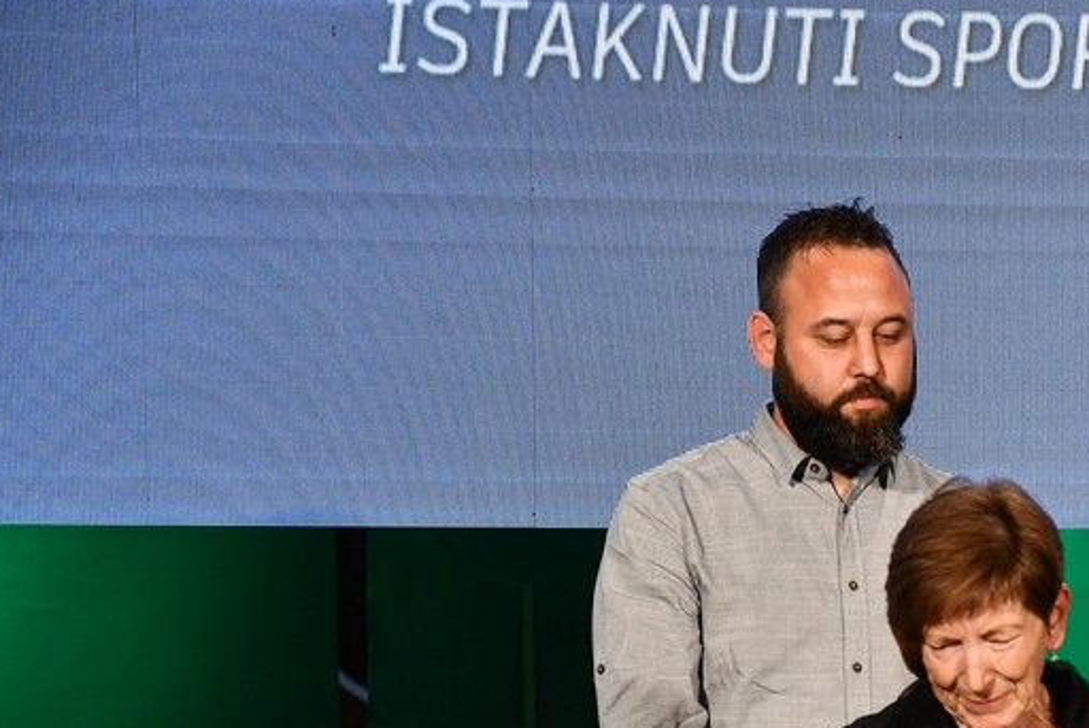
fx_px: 6356
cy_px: 712
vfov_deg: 6.5
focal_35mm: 210
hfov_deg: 9.7
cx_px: 1074
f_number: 5
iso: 2000
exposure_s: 1/250
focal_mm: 70
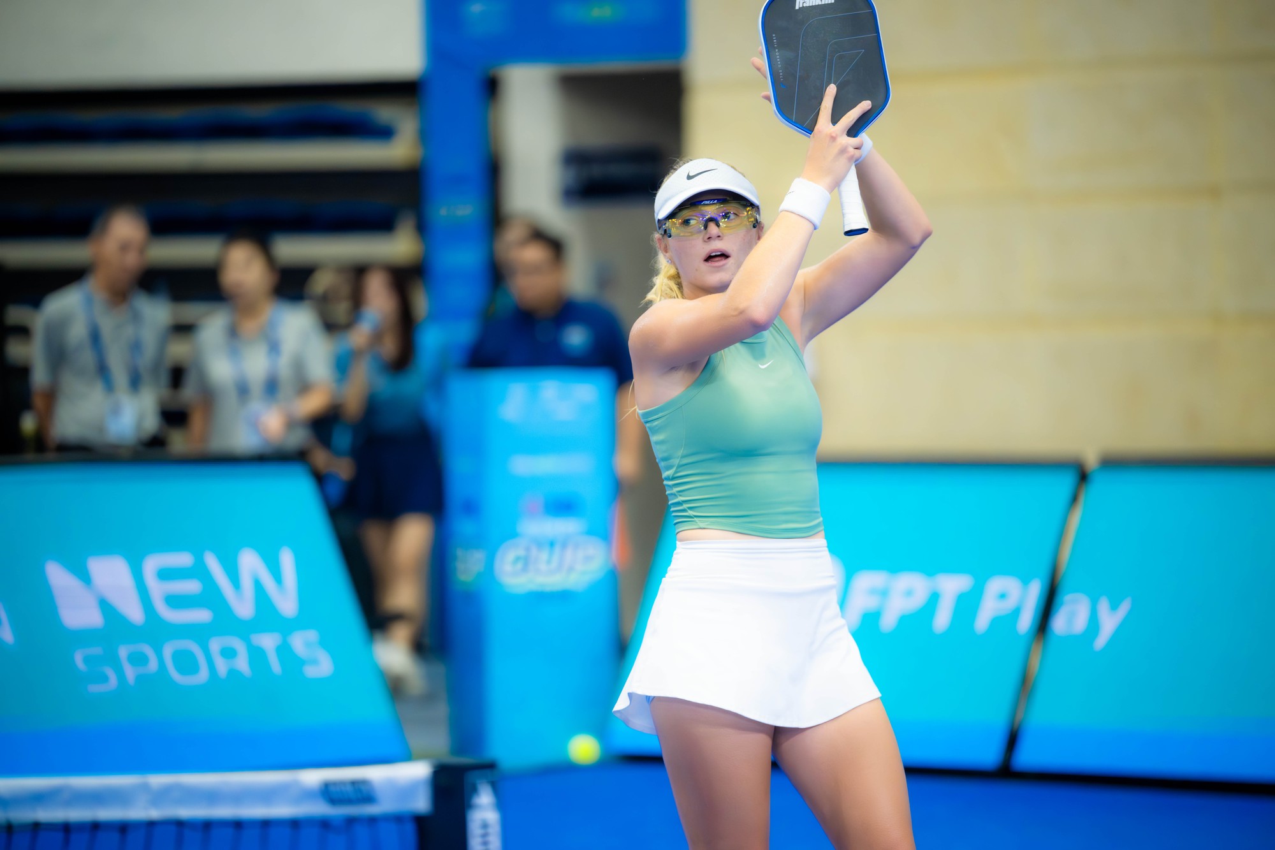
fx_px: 7082
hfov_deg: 10.3
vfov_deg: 6.9
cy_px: 425
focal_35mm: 200
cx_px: 638
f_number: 2.8
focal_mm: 200
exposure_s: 1/640
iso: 5000
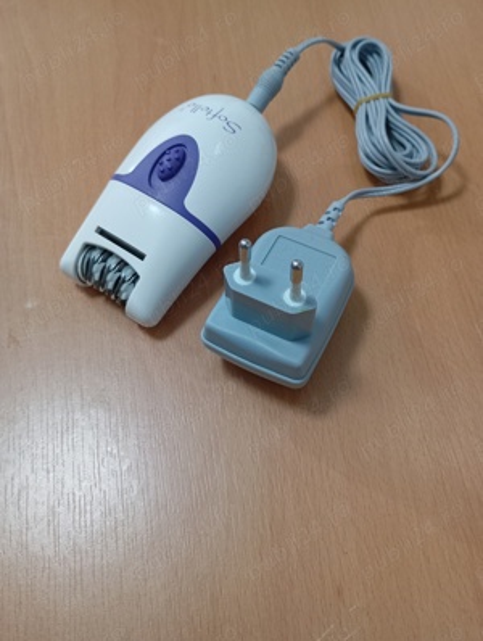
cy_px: 320
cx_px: 242
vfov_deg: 63.4
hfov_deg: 49.9
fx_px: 519
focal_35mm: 28
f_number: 1.8
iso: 449
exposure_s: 1/25
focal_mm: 4.27
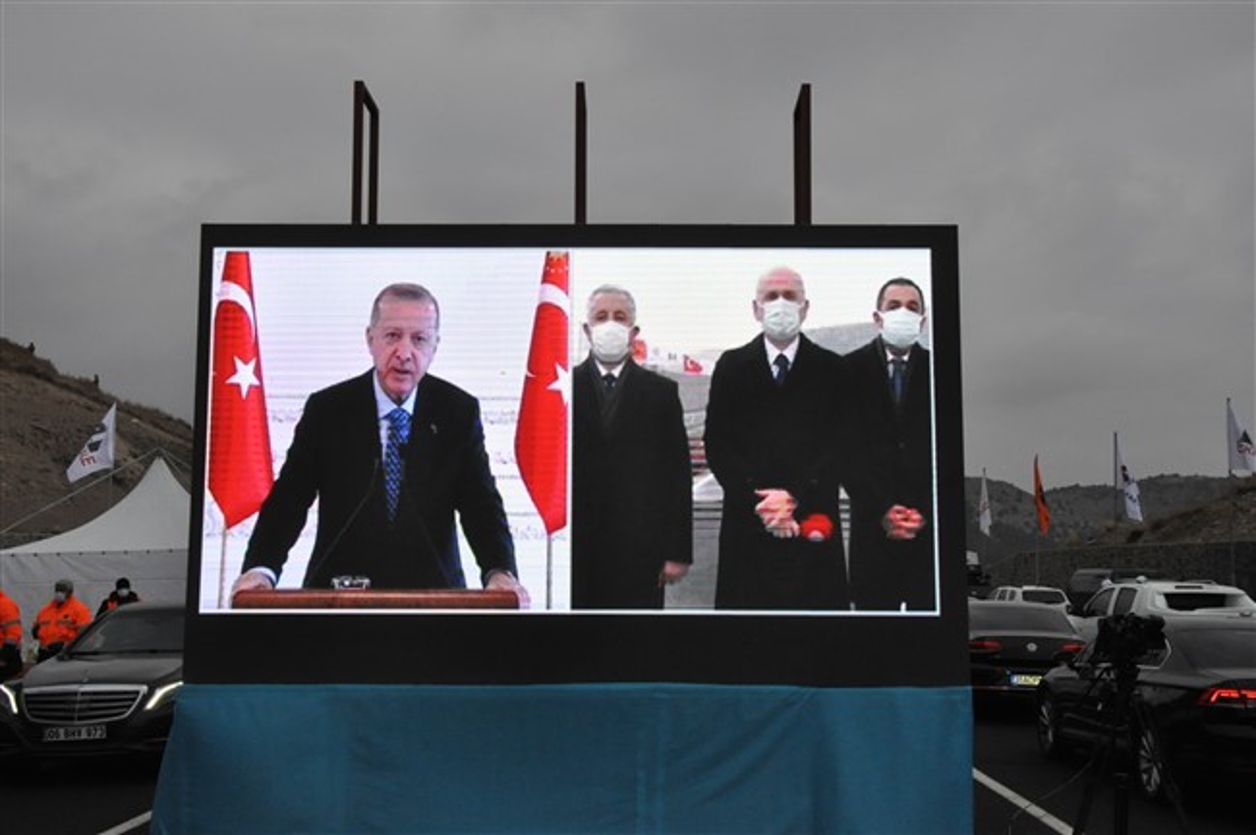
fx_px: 1464
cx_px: 628
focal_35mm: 42
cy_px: 418
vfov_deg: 31.8
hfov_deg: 46.4
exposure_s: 1/500
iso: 1600
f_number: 11
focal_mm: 28
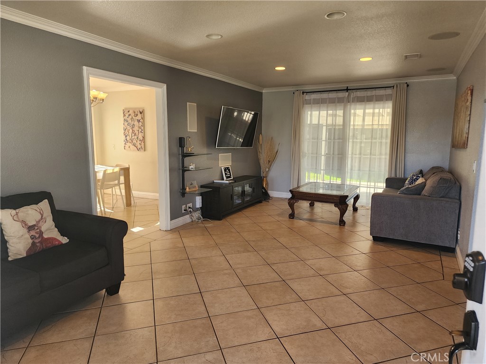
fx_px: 323
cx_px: 243
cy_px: 182
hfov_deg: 73.9
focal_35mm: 23
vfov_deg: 58.9
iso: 100
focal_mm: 6.4
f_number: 1.8
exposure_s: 1/120
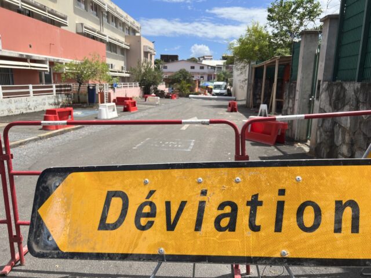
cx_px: 186
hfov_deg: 67.3
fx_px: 279
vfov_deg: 53.1
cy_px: 139
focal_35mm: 26
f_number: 1.5
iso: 50
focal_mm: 5.7
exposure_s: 1/3831
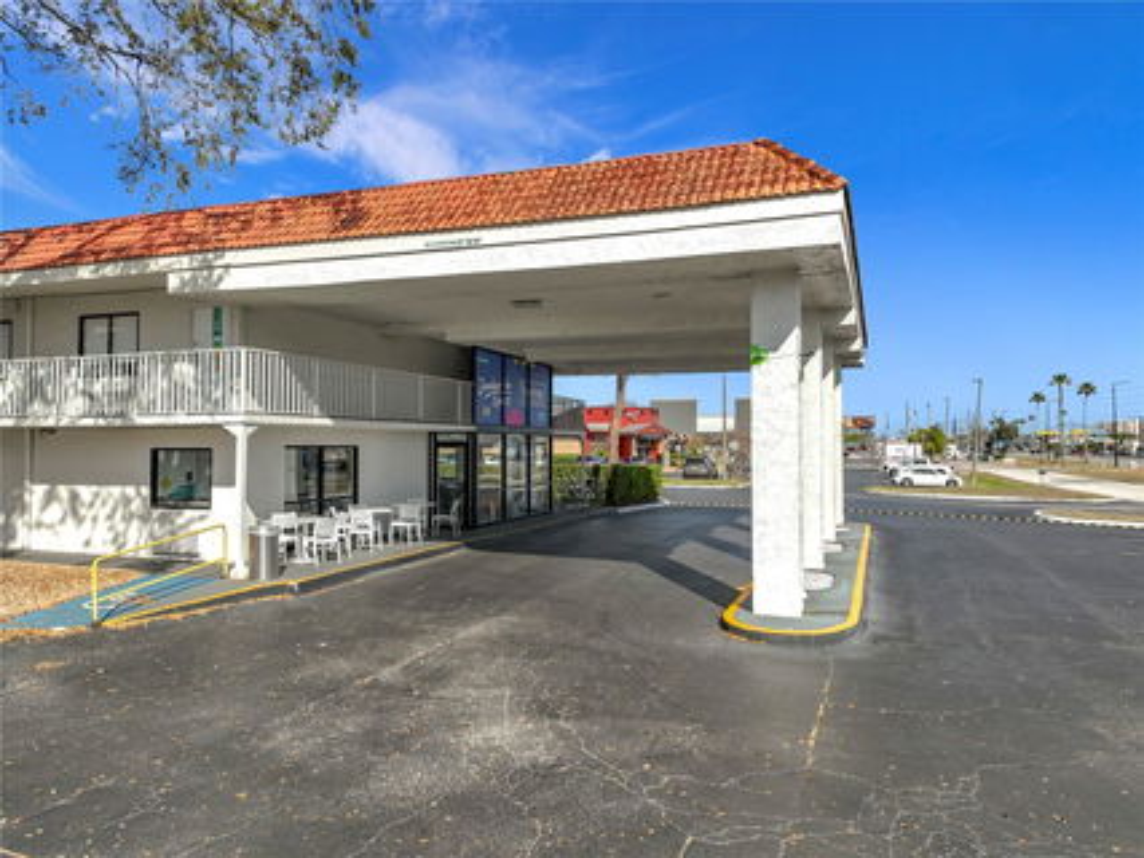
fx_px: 793
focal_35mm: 24
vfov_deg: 56.8
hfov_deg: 71.6
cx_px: 572
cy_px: 429
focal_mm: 12.29
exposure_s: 1/2500
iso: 130
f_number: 2.8
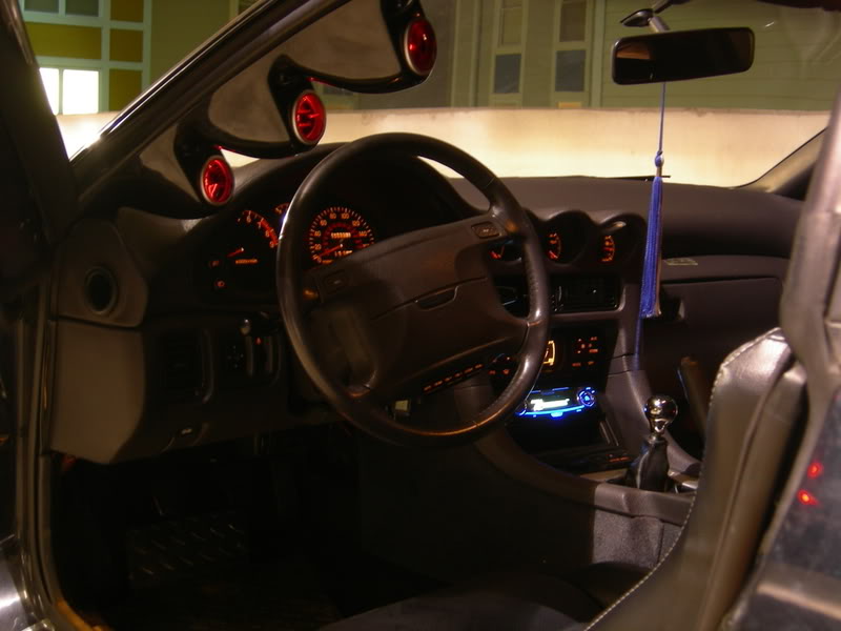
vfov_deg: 29.1
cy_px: 316
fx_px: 1215
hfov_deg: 38.2
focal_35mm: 50
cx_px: 420
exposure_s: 2
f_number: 3.1
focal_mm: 10.4
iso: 64
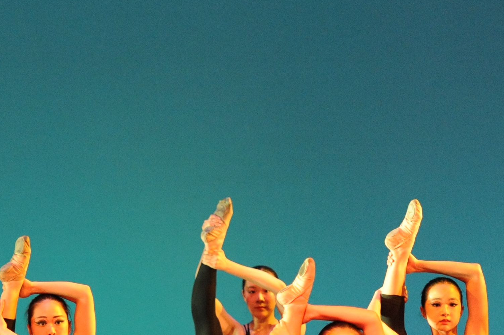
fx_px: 5373
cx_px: 74
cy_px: 394
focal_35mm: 384
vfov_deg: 3.6
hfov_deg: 5.4
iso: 3200
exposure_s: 1/320
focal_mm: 135
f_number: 2.8
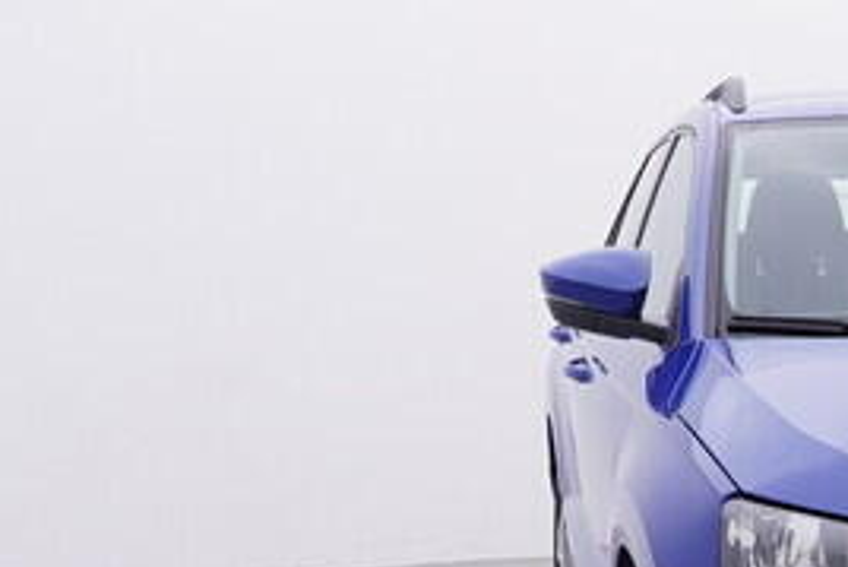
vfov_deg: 15.6
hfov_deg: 22.1
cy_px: 573
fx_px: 2025
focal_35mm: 86
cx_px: 984
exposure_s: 1/80
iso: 200
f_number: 5
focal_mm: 15
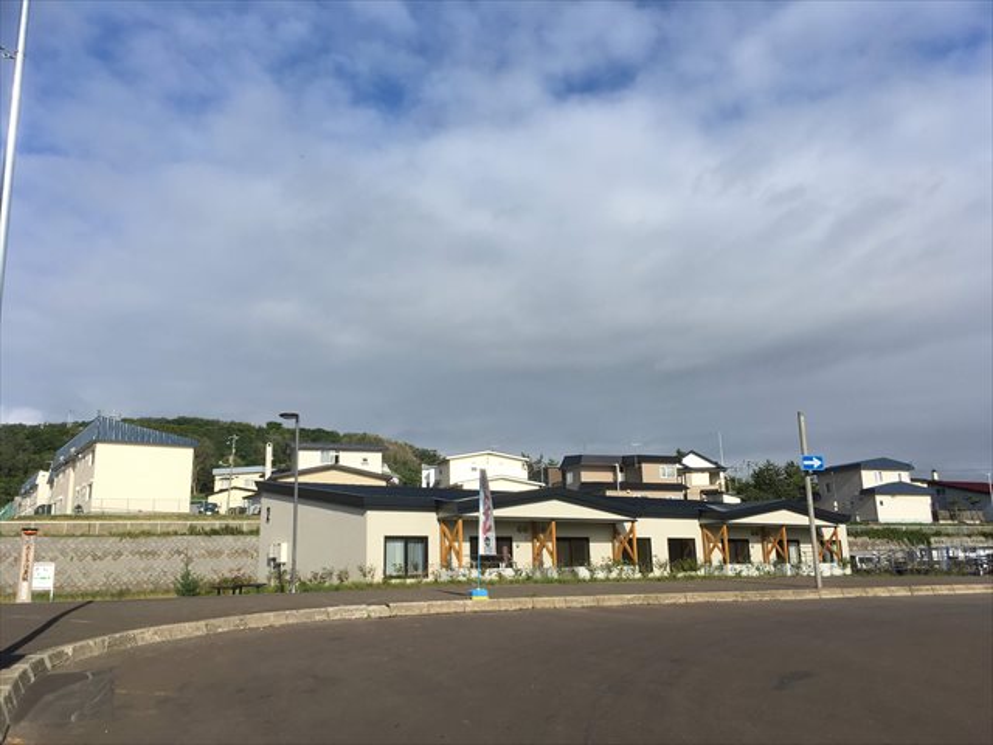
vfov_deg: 48.2
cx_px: 496
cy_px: 372
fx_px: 832
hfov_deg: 61.7
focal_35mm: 29
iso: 25
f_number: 2.2
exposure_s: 1/1789
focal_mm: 4.15
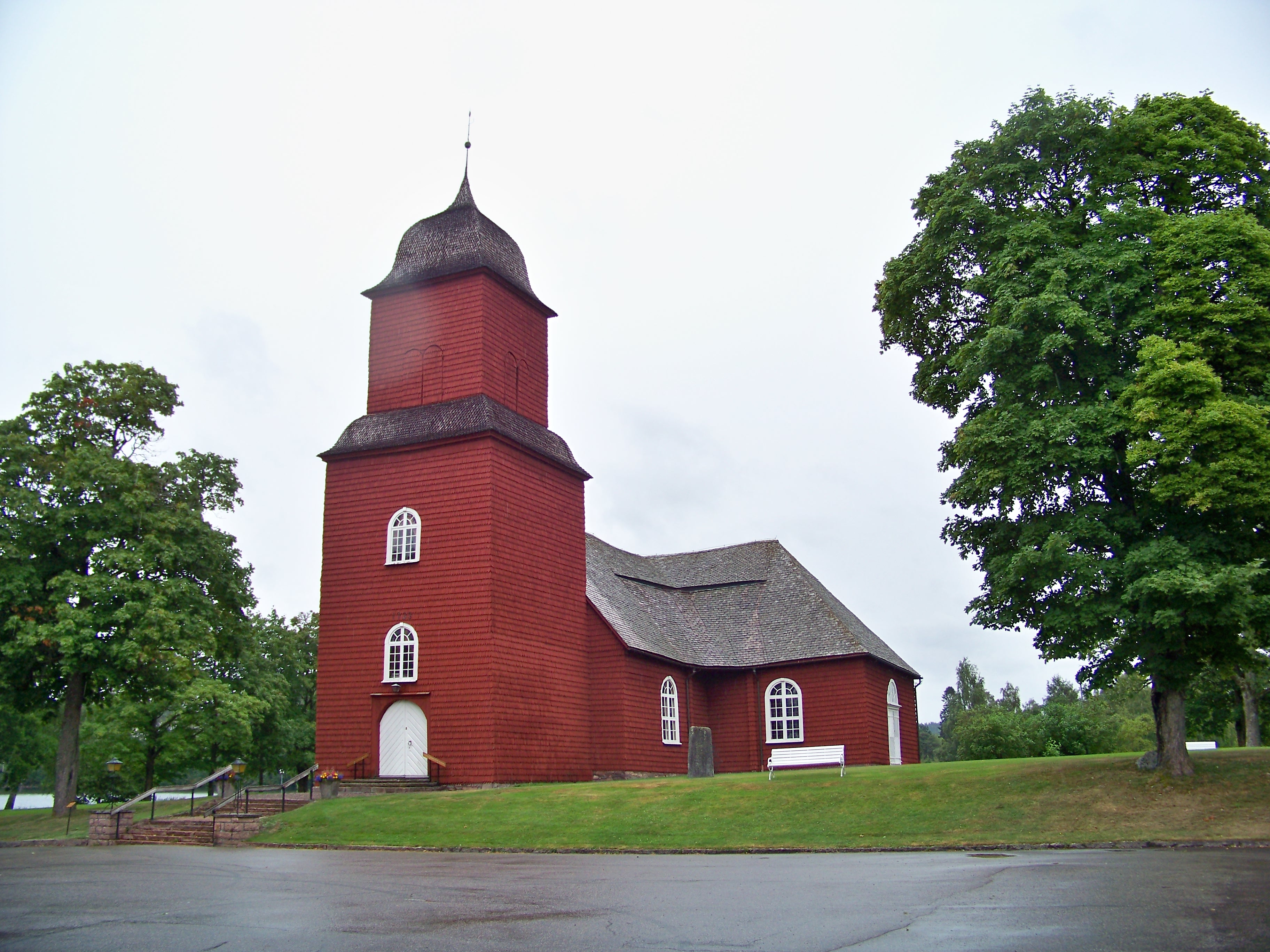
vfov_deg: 42.9
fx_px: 1211
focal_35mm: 33
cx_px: 635
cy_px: 476
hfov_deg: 55.4
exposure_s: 1/200
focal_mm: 5.85
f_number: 2.8
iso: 64
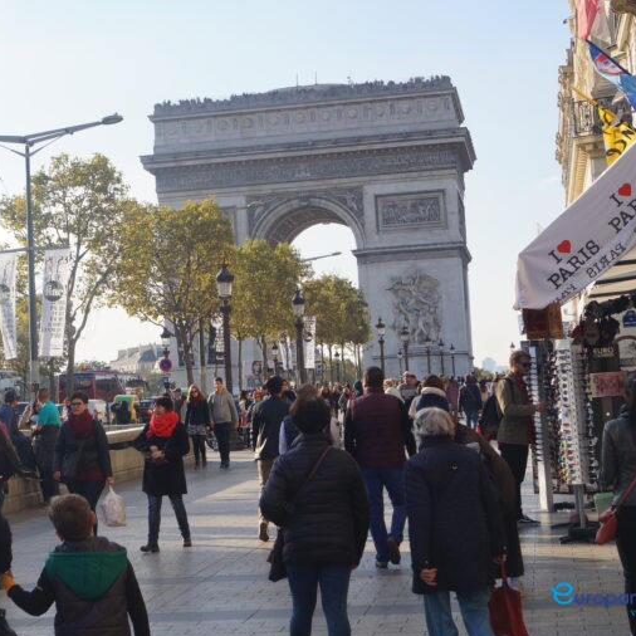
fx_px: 1406
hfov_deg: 25.4
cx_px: 236
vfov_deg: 25.5
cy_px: 320
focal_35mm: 68
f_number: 9
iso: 100
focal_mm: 35
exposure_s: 1/125
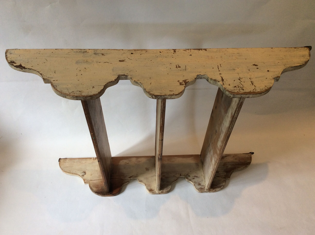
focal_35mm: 32
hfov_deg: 56.9
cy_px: 118
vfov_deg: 44.1
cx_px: 158
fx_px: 291
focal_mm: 3.3
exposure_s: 1/50
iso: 32
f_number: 2.4
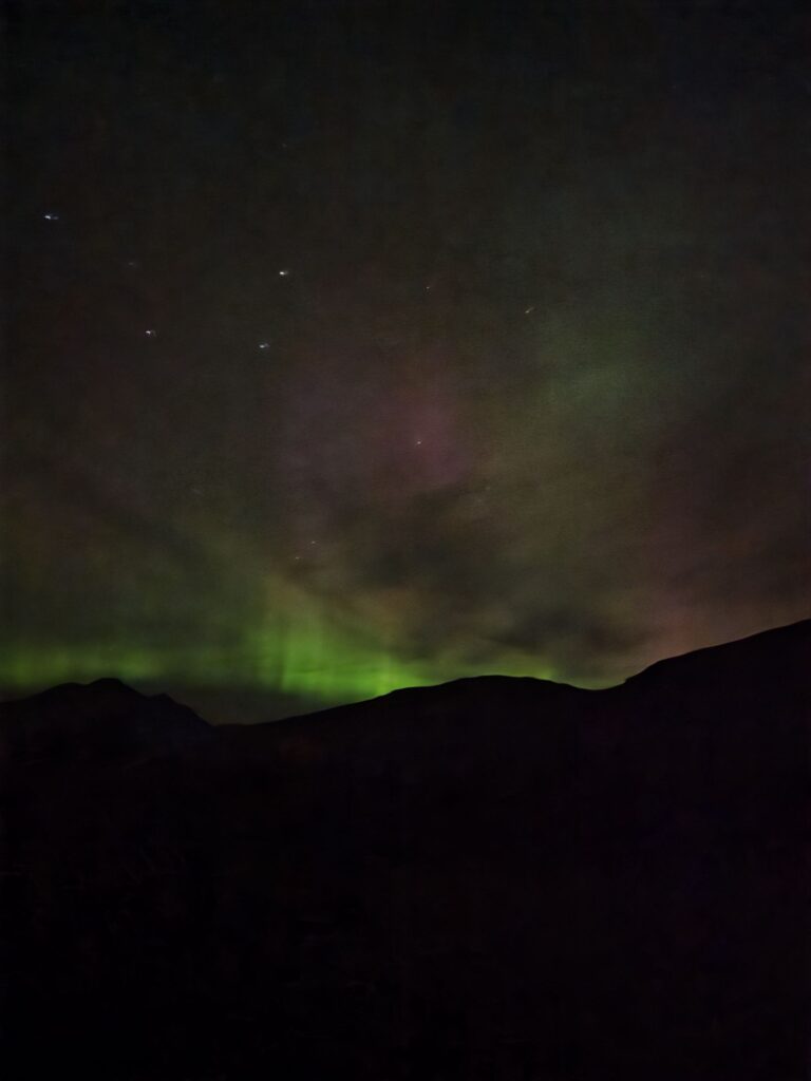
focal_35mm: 23
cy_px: 540
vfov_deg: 73.9
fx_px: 718
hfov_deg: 58.9
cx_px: 406
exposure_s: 1/2
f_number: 1.7
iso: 3200
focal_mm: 6.3
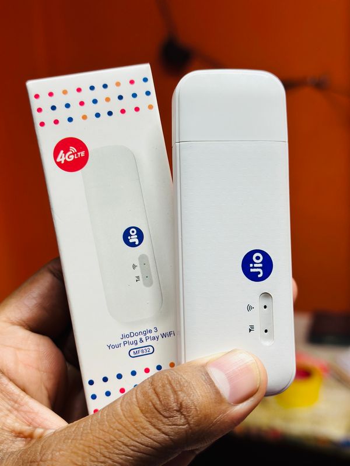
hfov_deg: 30.3
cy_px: 233
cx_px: 175
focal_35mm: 48
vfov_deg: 39.7
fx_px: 647
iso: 125
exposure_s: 1/79
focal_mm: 6.86
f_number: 1.78
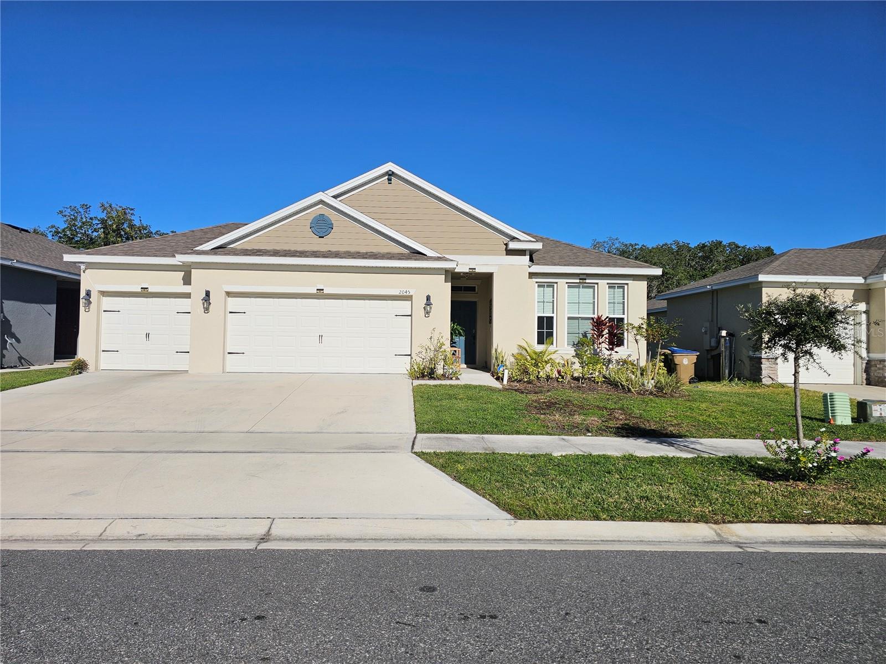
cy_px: 332
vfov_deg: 58.9
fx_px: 589
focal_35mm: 23
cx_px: 443
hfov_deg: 73.9
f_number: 1.7
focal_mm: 6.3
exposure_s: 1/2180
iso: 10
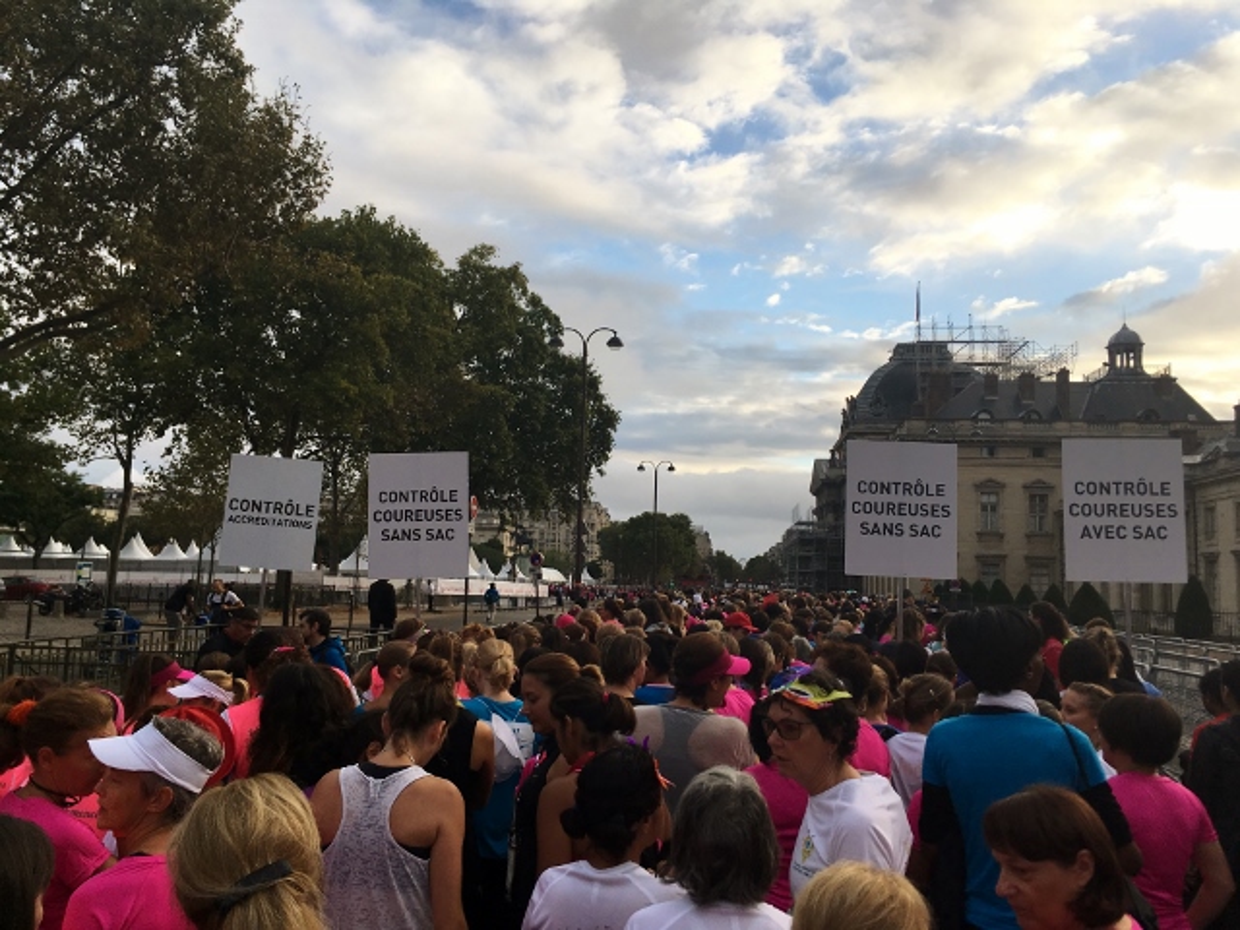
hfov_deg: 61.7
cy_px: 465
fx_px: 1039
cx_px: 620
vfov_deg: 48.2
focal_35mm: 29
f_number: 2.2
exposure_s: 1/630
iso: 25
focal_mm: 4.15
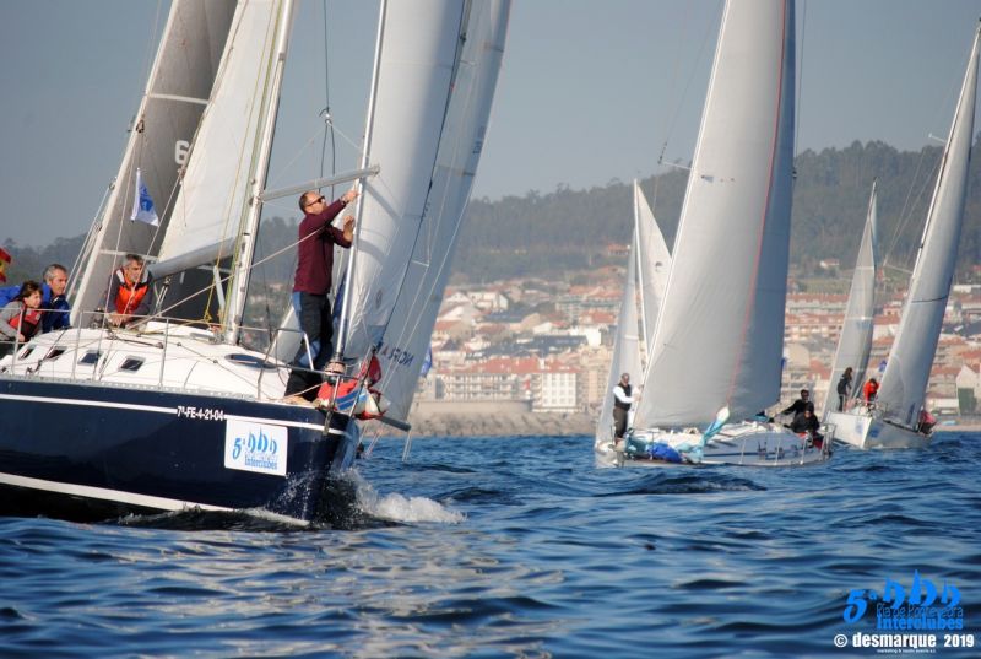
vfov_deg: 5.3
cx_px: 490
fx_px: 7168
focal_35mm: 262
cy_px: 330
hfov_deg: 7.8
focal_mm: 175
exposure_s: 1/1000
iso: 200
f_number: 5.3
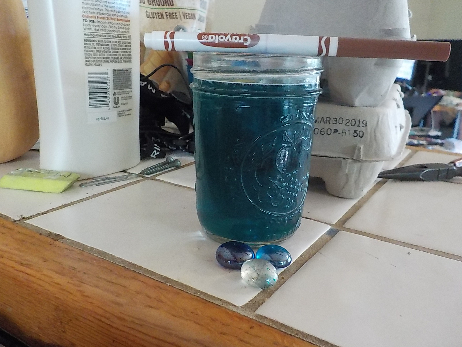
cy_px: 174
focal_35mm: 30
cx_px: 231
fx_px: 400
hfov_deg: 60.0
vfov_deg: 46.8
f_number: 3.3
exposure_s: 1/25
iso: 800
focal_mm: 4.1
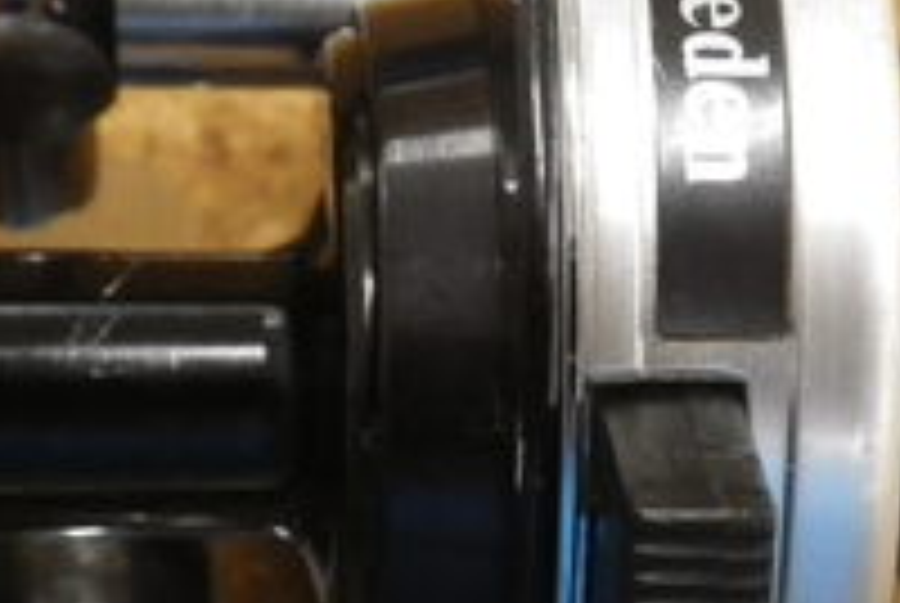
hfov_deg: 18.1
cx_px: 490
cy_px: 351
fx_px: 2829
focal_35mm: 113
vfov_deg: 12.2
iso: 400
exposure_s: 1/50
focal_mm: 6.1
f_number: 3.8
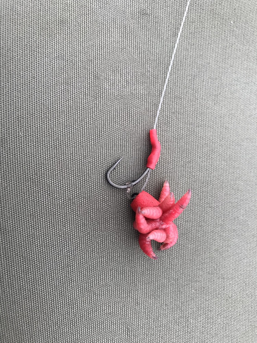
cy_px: 172
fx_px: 277
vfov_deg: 63.4
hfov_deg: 49.7
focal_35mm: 28
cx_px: 128
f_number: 1.8
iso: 20
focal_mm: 3.99
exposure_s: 1/100
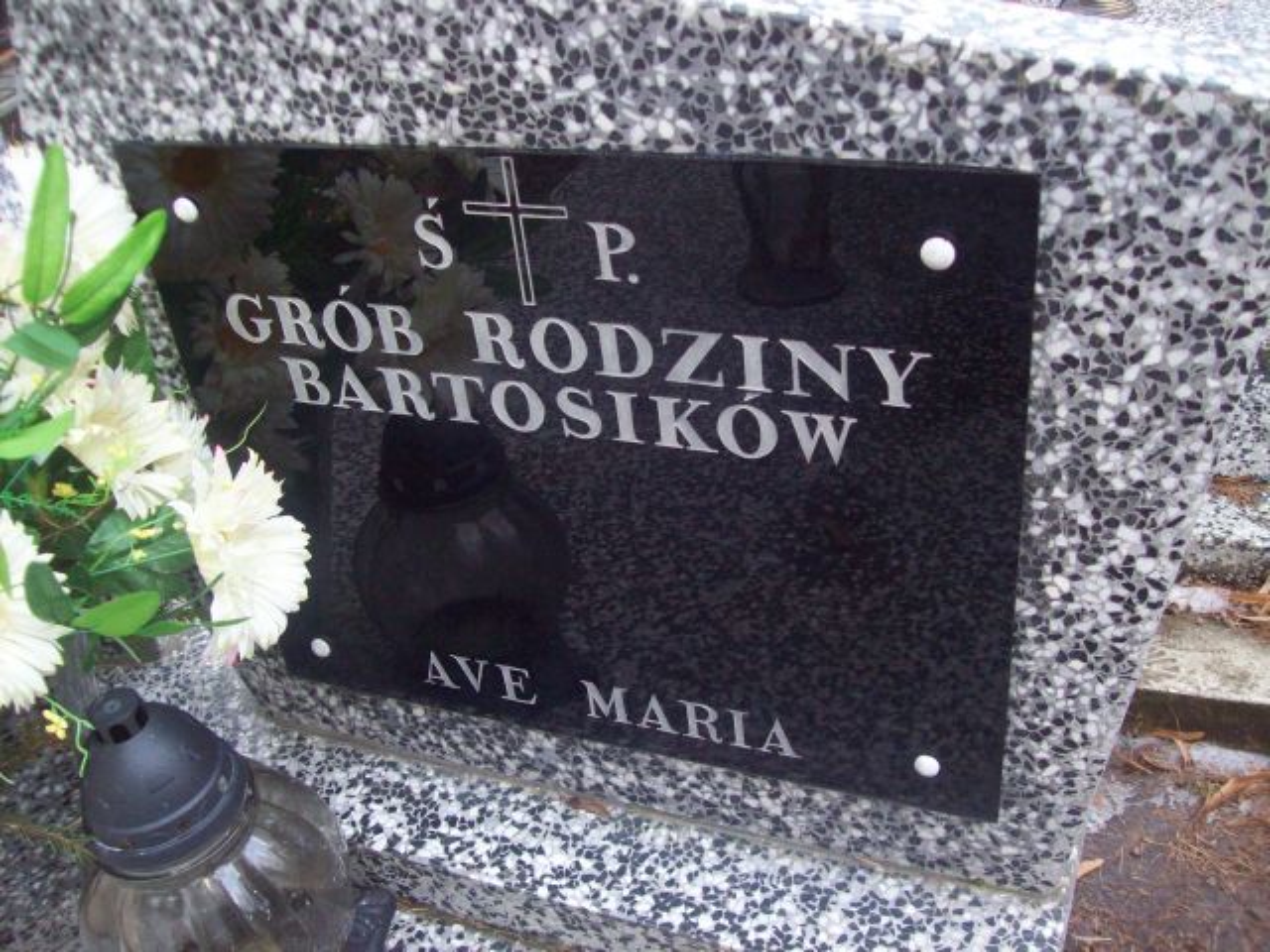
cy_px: 476
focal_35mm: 36
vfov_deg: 39.7
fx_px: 1321
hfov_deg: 51.4
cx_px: 635
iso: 200
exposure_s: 1/64
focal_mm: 6
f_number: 2.7
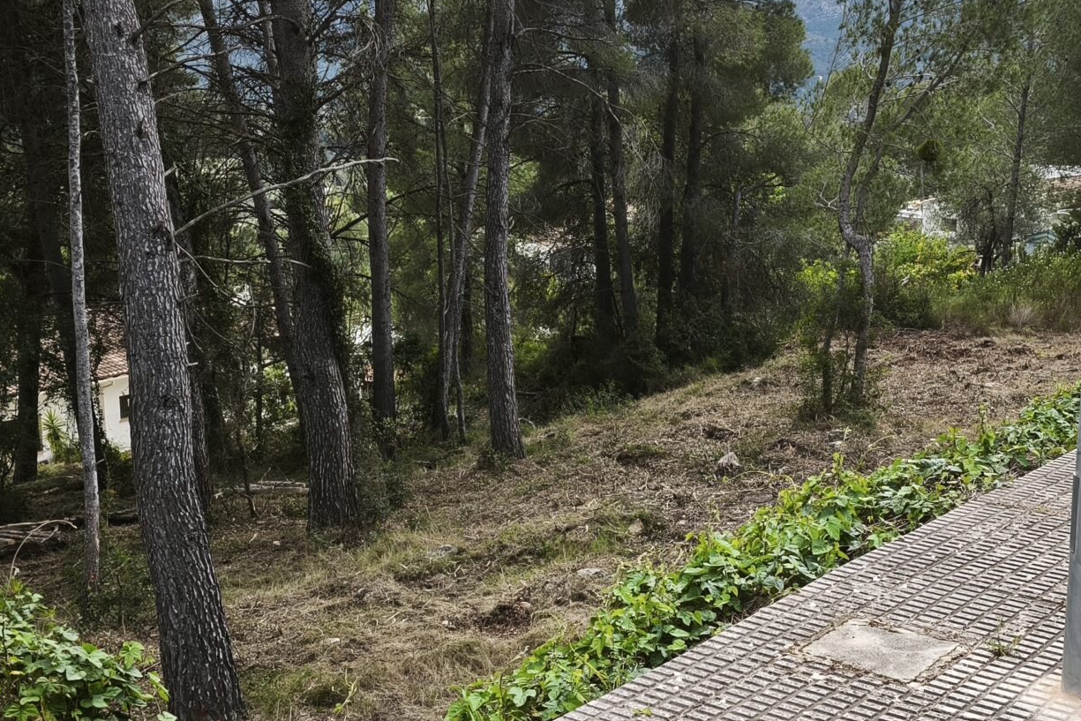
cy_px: 415
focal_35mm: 50
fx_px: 1501
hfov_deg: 39.5
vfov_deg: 27.0
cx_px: 600
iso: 80
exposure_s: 1/285
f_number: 1.7
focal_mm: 5.35
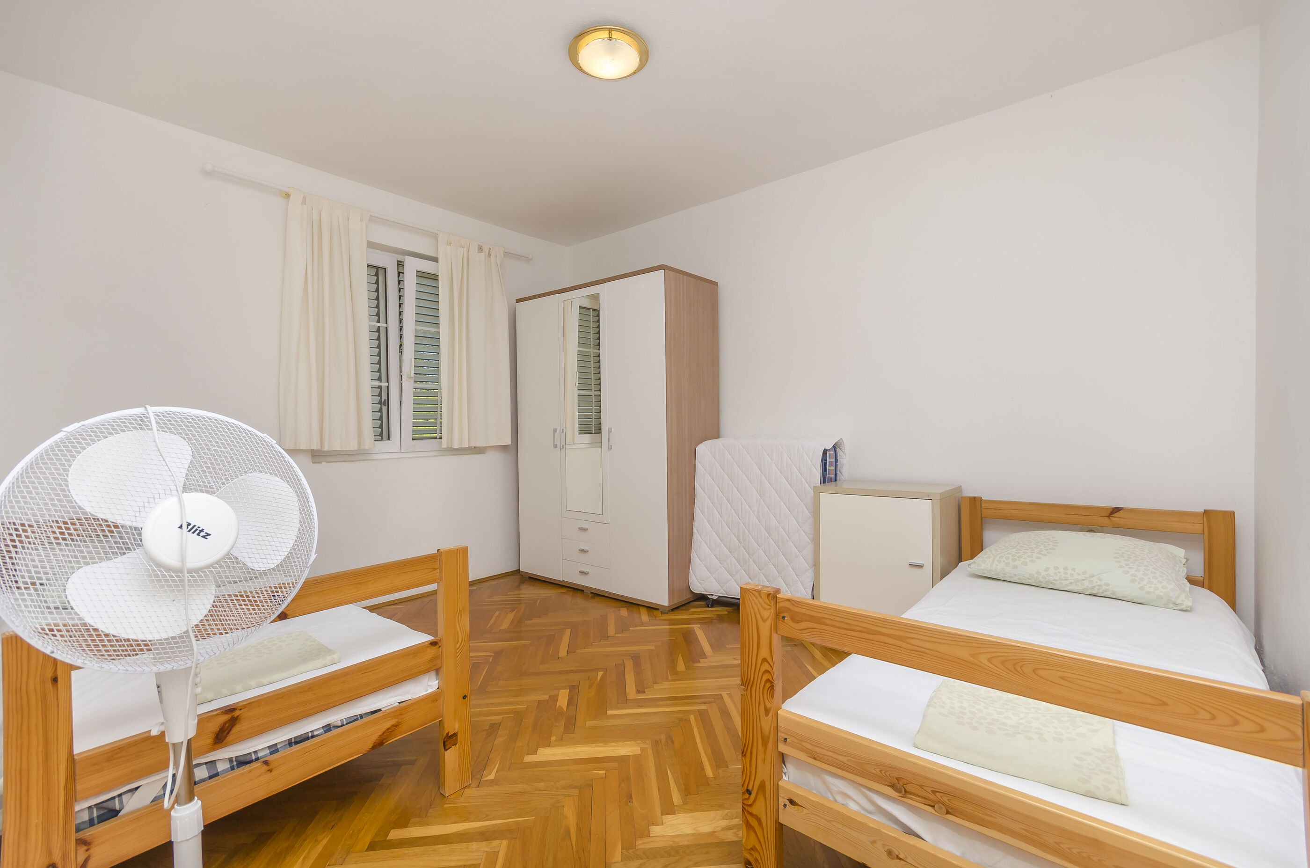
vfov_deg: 77.1
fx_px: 545
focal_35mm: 15
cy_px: 434
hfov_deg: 100.5
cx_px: 655
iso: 100
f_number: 9
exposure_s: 1/100
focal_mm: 10
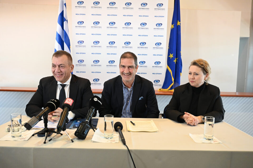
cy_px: 84
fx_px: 218
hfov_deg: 60.3
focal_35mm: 31
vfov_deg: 42.3
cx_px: 126
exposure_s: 1/400
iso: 4000
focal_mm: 31
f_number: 4.5
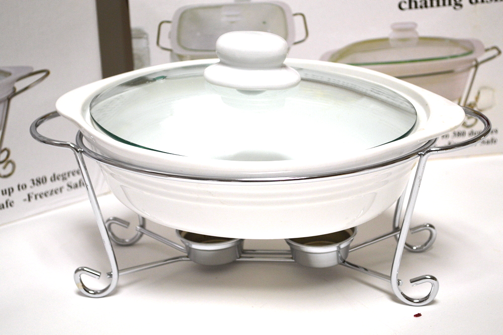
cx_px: 252
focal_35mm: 75
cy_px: 168
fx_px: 1047
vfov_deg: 18.2
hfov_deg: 27.0
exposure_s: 1/60
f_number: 5.6
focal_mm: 50
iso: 500
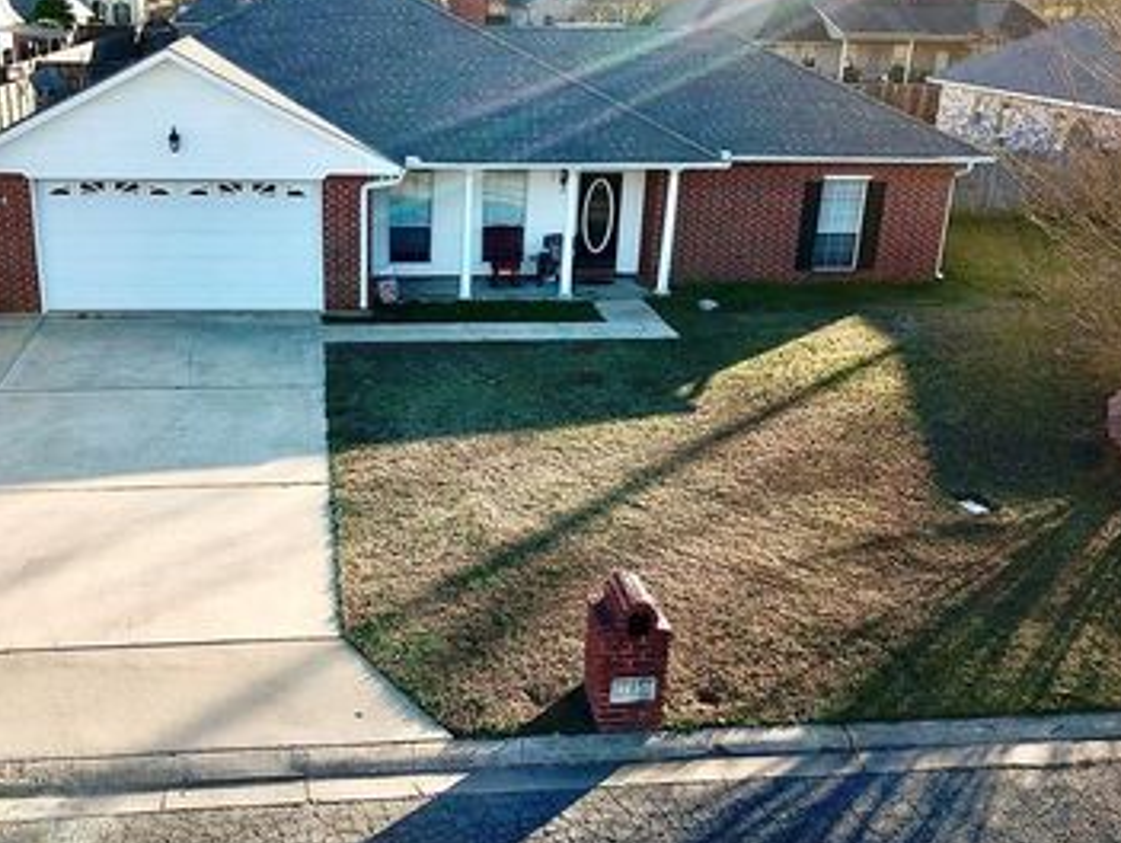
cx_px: 438
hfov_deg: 49.7
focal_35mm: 37
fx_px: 1199
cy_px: 398
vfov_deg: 38.7
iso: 100
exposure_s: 1/516
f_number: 2.2
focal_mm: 4.73
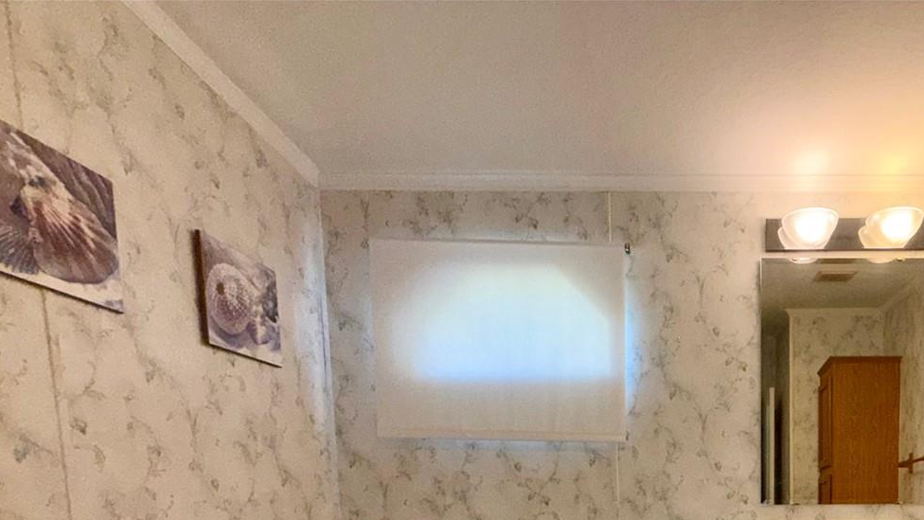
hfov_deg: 67.8
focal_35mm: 25
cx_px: 725
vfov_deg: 38.4
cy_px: 567
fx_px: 613
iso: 100
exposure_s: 1/95
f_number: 2.2
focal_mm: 2.22
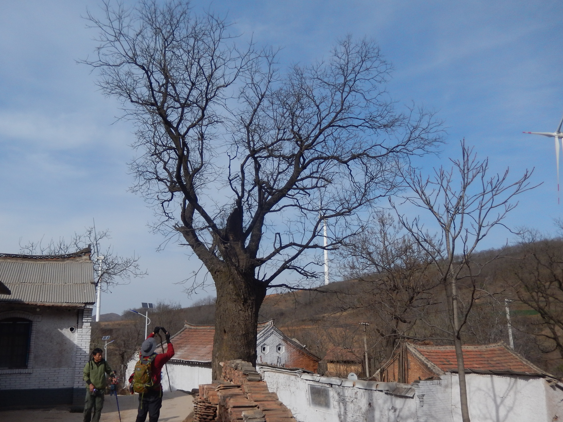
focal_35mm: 30
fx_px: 488
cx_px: 248
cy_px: 231
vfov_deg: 46.7
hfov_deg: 59.8
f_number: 6.8
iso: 125
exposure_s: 1/500
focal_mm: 4.5
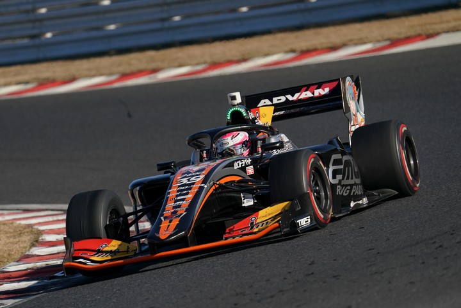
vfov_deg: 2.3
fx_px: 7683
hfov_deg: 3.4
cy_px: 154
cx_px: 230
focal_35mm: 600
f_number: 8
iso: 200
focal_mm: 600
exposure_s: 1/800
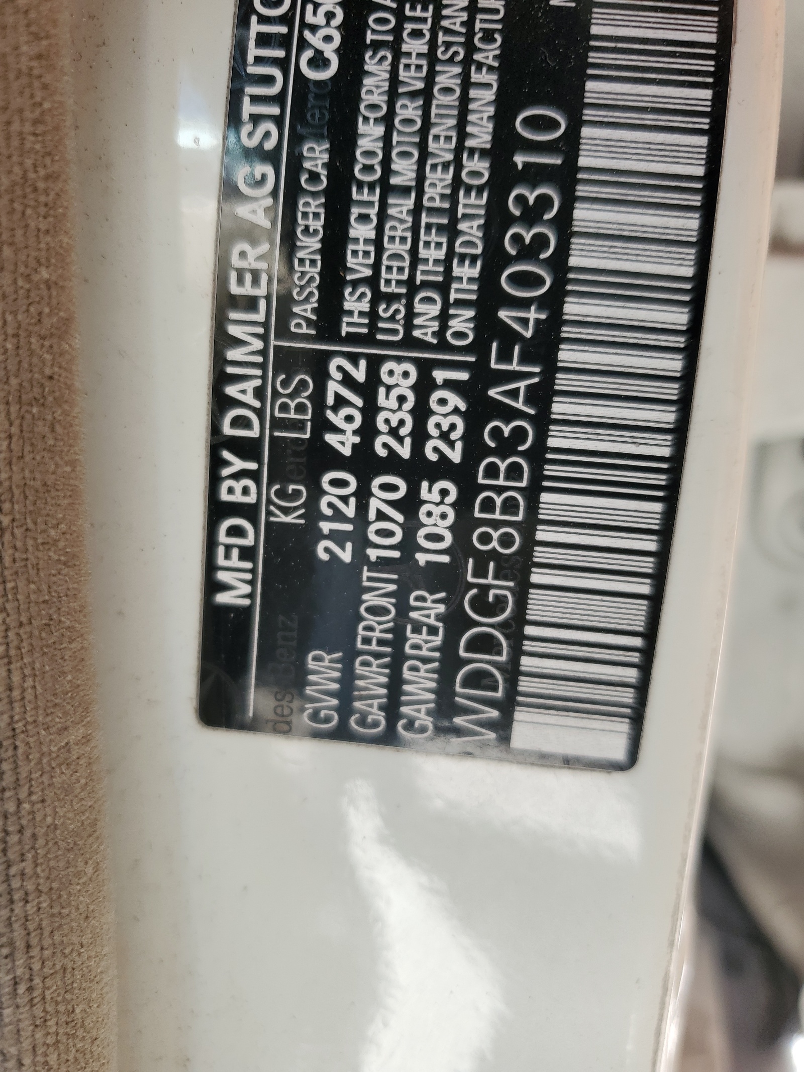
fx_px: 805
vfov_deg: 67.3
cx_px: 402
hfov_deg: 53.1
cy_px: 536
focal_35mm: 26
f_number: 1.5
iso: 50
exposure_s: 1/169
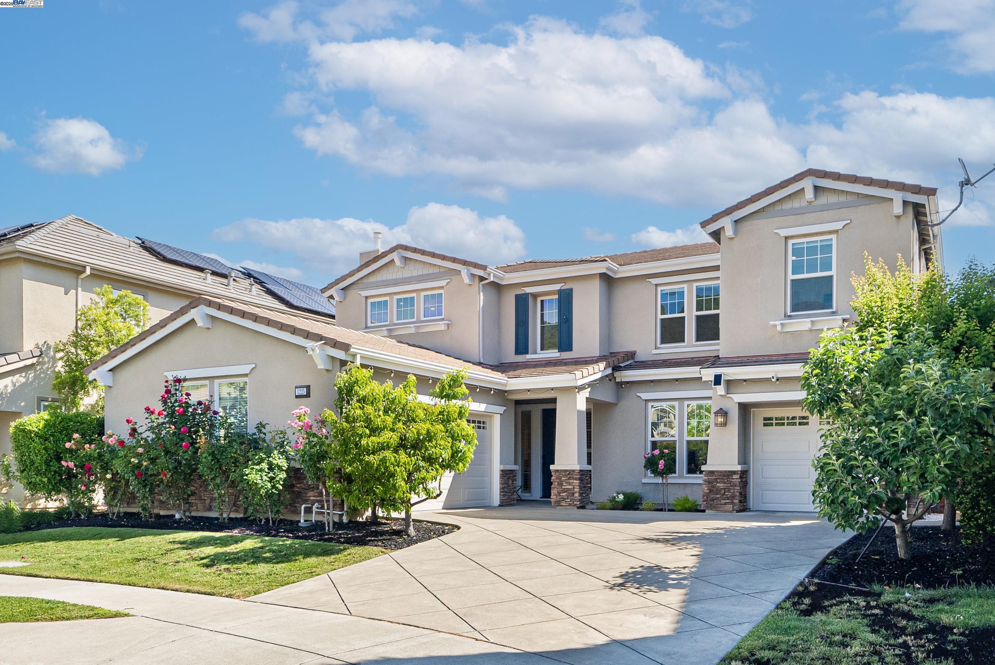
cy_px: 332
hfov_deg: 63.6
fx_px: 802
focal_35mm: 29
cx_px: 498
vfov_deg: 45.0
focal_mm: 19.5
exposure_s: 1/320
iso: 1250
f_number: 8
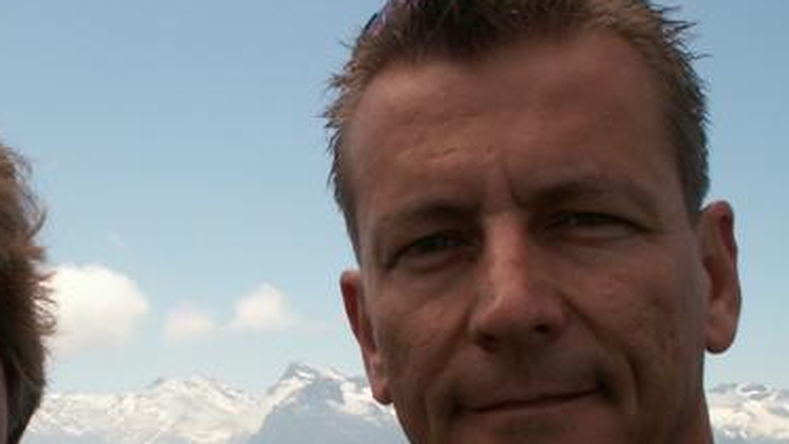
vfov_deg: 18.2
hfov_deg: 31.9
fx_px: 1360
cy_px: 415
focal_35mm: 65
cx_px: 225
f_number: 7.1
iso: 50
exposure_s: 1/200
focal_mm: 5.86
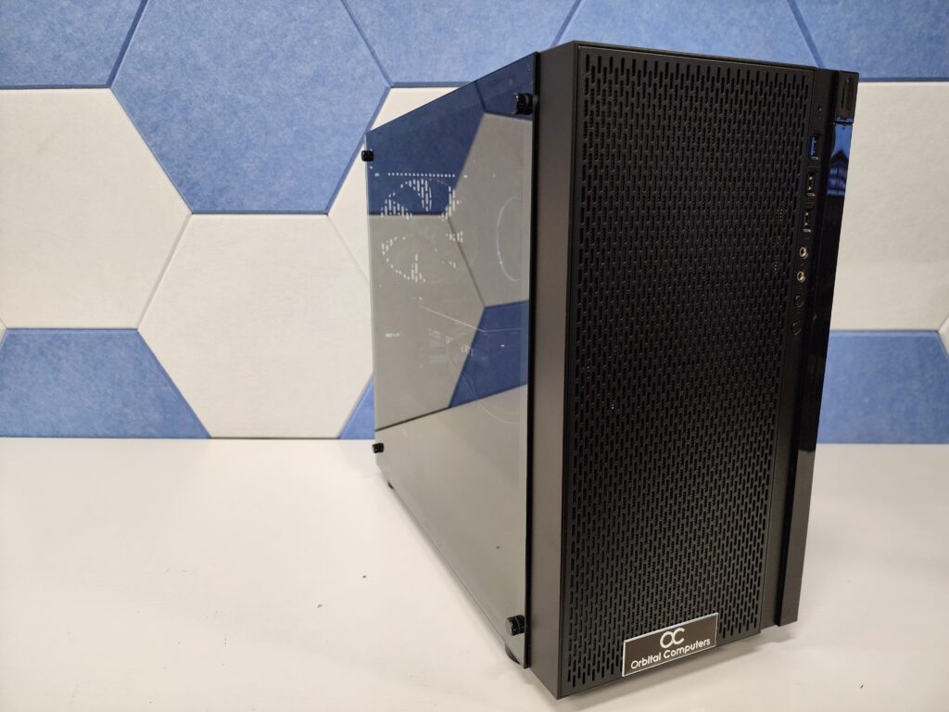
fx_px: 631
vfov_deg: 58.9
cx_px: 474
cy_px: 356
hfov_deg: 73.9
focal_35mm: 23
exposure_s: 1/120
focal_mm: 6.4
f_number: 1.8
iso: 500
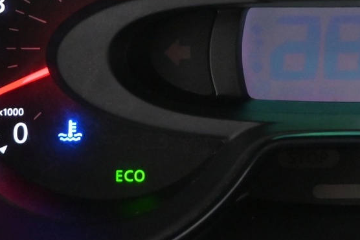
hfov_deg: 15.1
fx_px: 1332
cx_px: 362
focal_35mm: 133
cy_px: 65
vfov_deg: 10.3
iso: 4500
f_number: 4.8
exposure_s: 1/50
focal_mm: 30.5
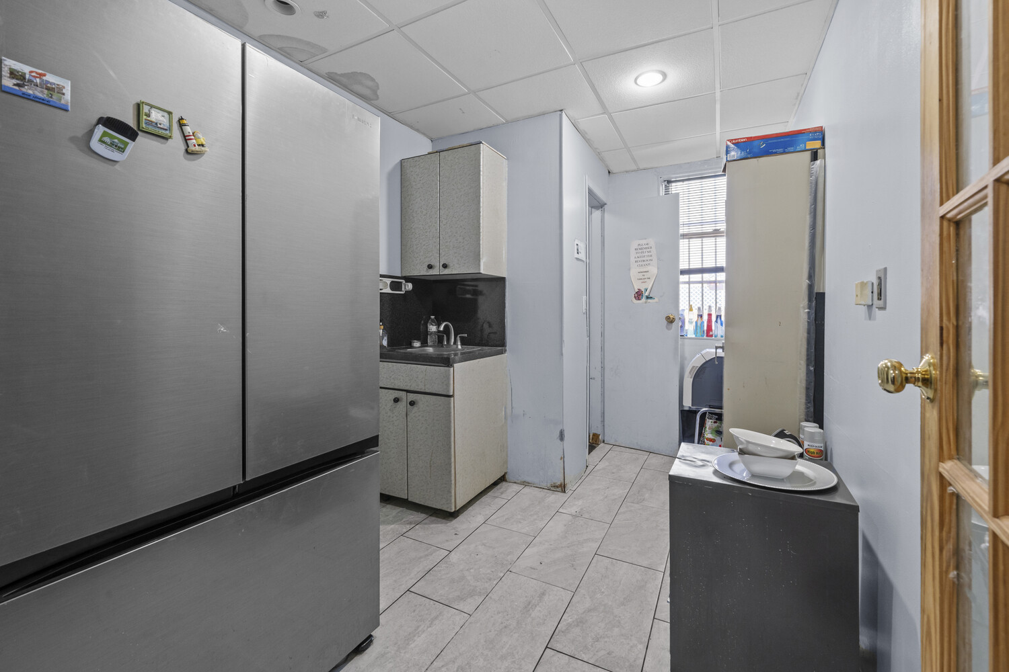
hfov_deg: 104.3
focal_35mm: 14
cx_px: 504
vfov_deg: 81.2
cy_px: 336
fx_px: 392
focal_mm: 14
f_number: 9.5
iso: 1000
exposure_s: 1/3
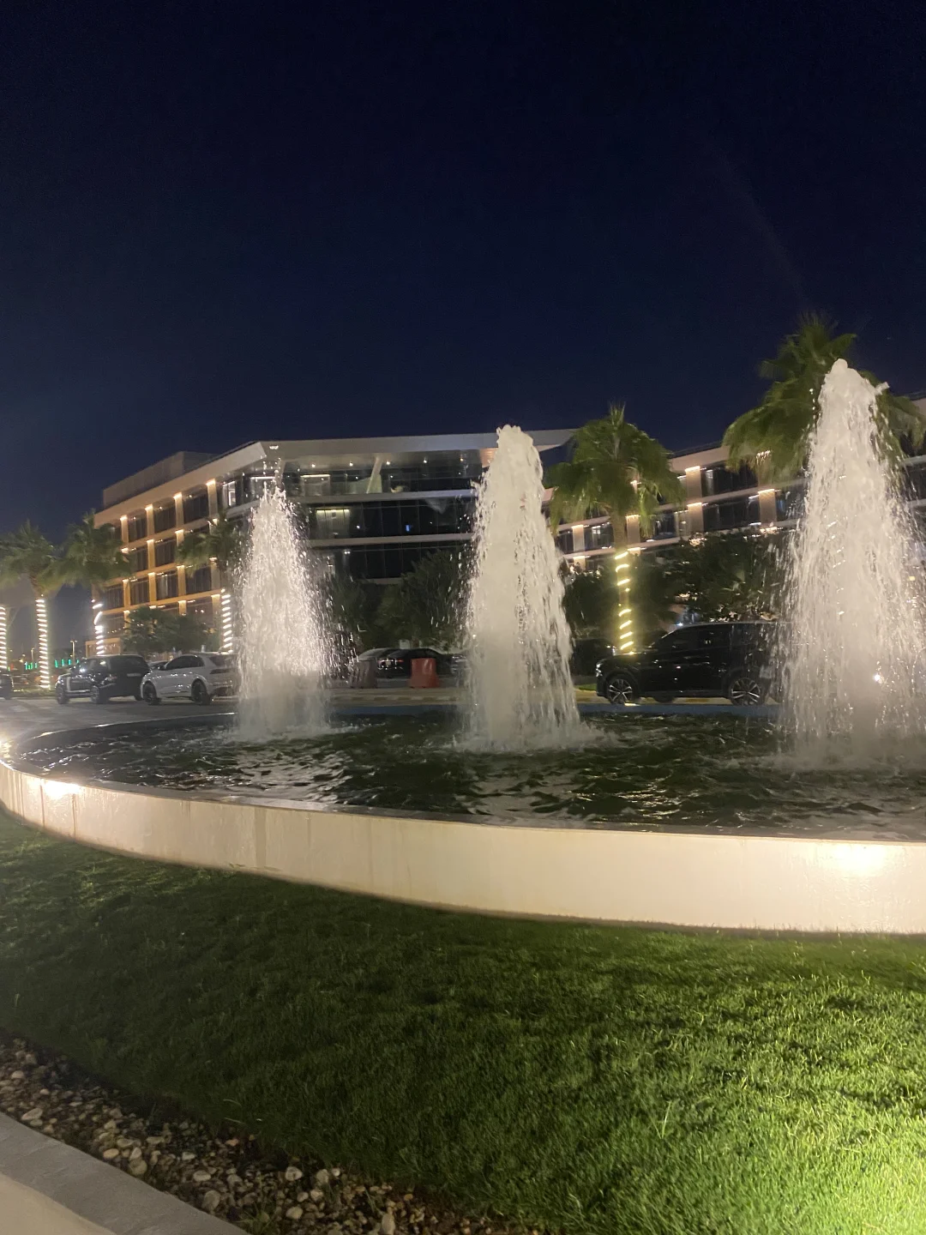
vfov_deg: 67.3
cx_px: 463
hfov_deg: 53.1
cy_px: 618
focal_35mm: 26
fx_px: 927
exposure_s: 1/30
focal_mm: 4.25
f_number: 1.8
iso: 640
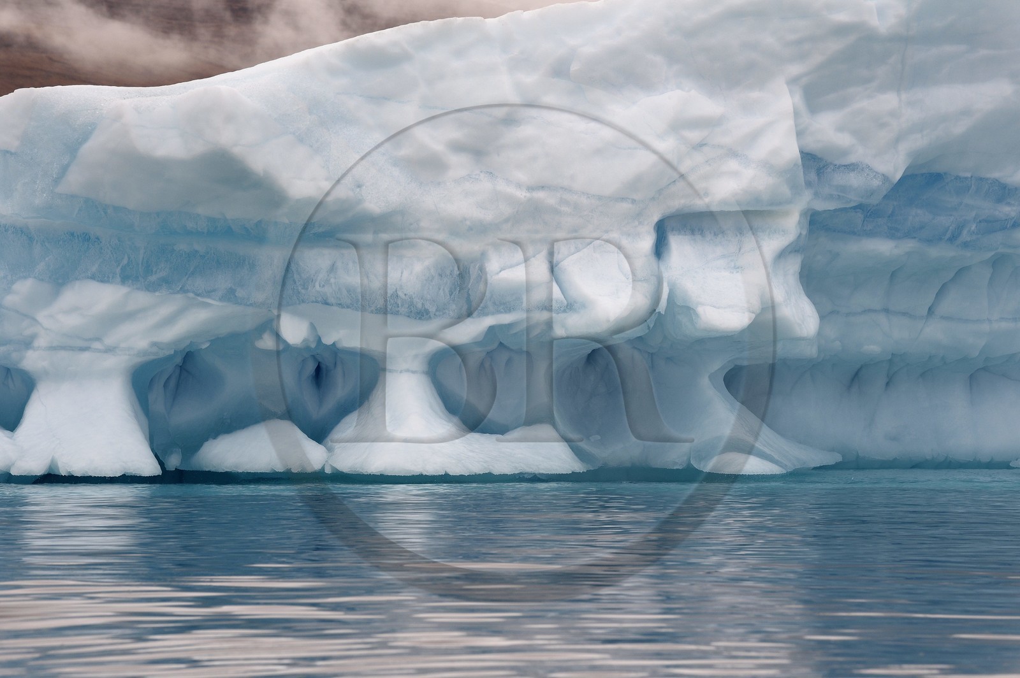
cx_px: 510
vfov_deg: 6.9
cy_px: 339
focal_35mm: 200
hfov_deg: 10.3
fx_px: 5662
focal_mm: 200
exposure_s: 1/400
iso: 800
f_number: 7.1
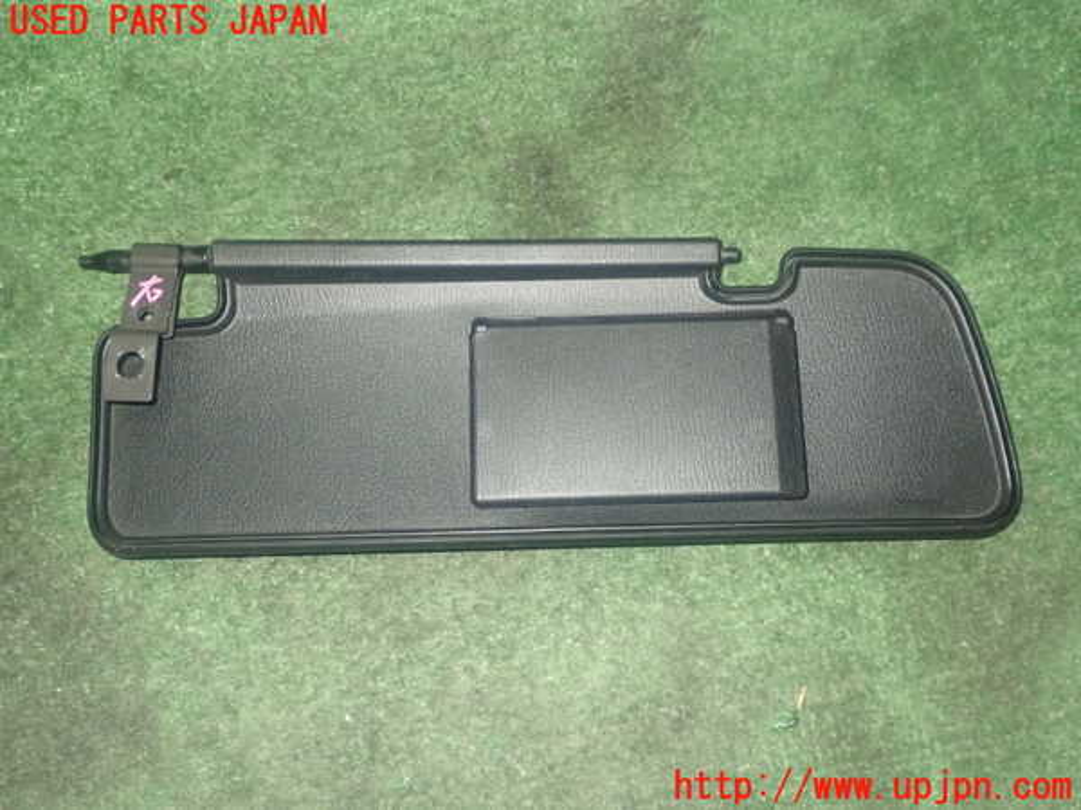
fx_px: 1124
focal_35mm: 36
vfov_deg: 39.7
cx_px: 540
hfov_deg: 51.4
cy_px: 405
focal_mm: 6.37
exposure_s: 1/40
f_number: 7.1
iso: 800
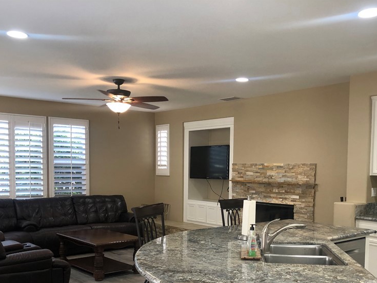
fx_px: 425
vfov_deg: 36.3
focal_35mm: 39
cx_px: 201
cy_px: 196
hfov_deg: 47.8
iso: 32
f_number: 1.8
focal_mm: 4
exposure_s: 1/30
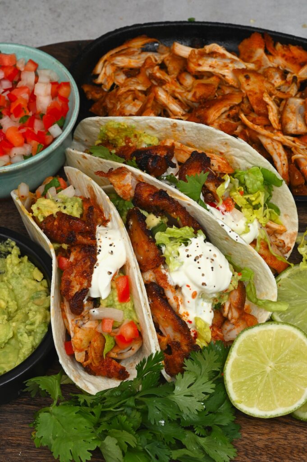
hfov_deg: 13.0
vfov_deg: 19.5
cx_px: 154
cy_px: 231
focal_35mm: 105
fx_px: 1345
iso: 200
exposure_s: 1/13
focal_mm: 105
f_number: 20
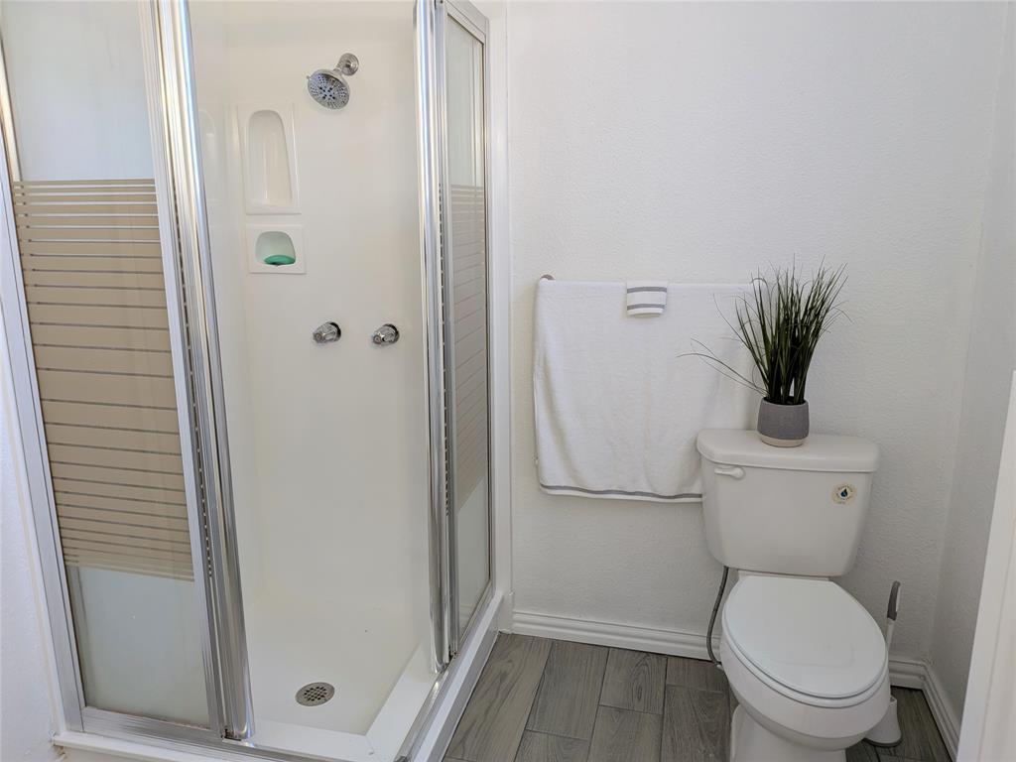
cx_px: 508
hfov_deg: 71.6
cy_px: 381
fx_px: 704
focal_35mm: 24
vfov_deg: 56.8
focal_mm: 4.53
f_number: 1.7
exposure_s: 1/181
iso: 27
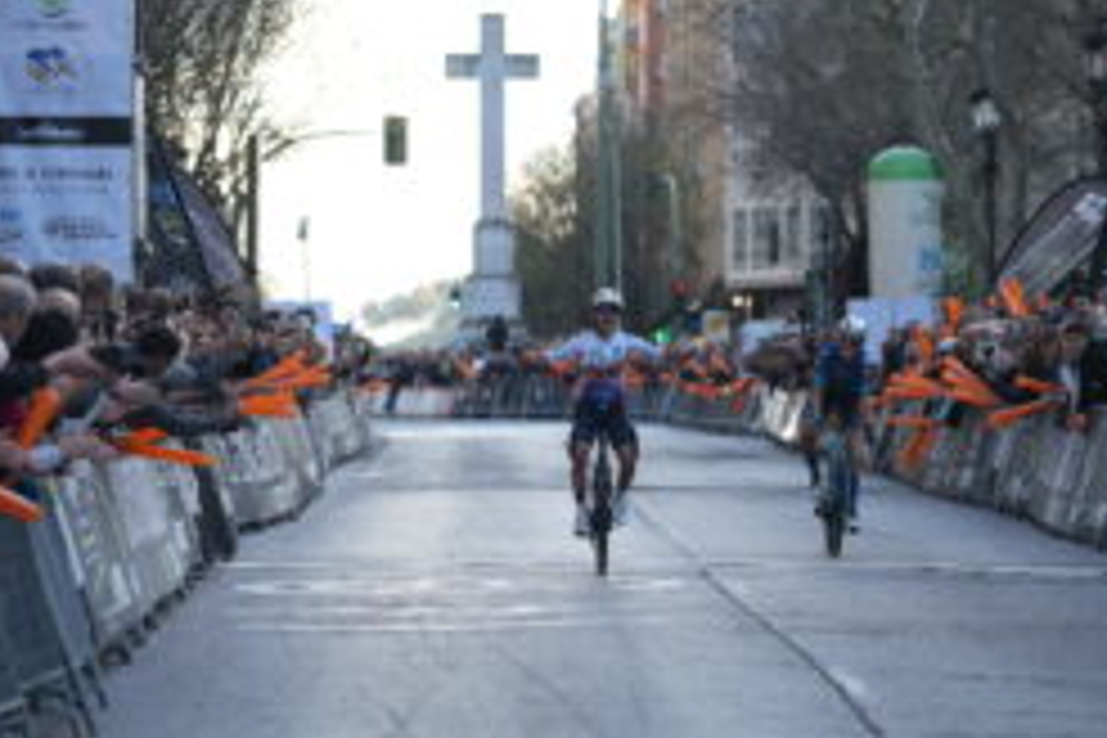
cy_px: 288
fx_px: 7041
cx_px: 680
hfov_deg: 9.0
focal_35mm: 229
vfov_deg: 6.0
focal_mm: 134
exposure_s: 1/400
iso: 500
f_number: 4
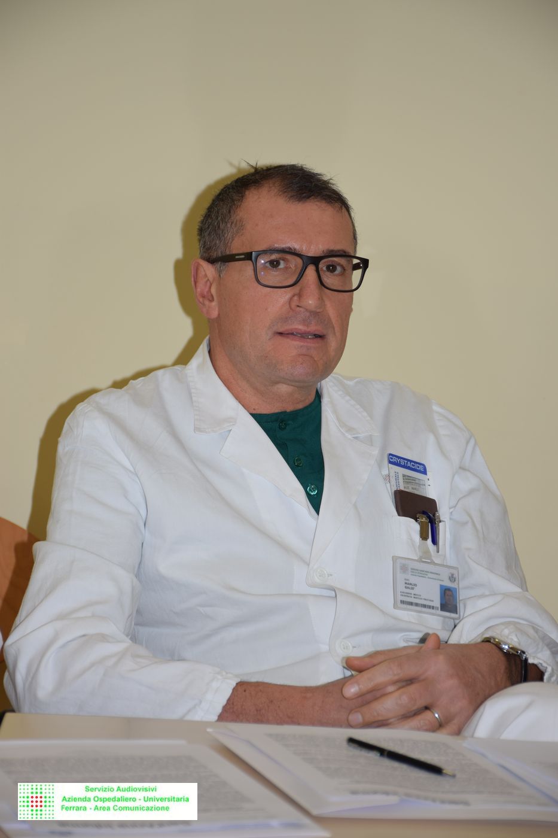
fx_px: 2790
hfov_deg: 11.4
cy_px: 419
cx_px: 279
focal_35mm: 120
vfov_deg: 17.1
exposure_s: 1/60
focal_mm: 80
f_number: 5.3
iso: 100
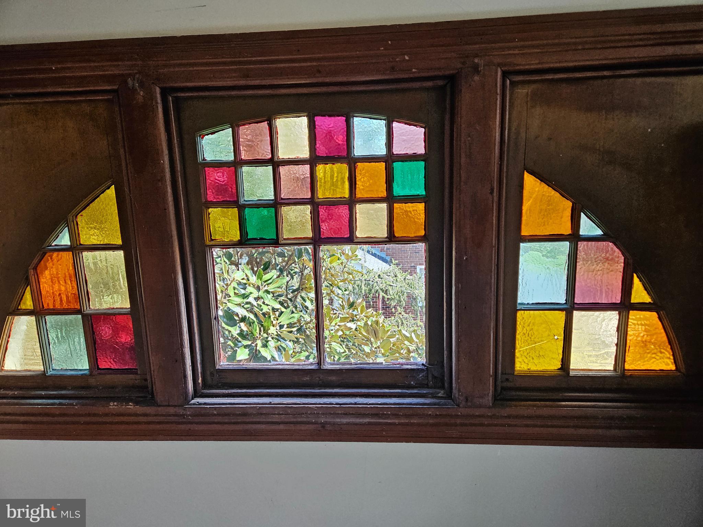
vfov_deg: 58.9
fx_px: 467
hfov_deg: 73.9
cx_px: 352
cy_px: 264
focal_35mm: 23
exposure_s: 1/169
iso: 200
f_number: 1.8
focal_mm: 5.4
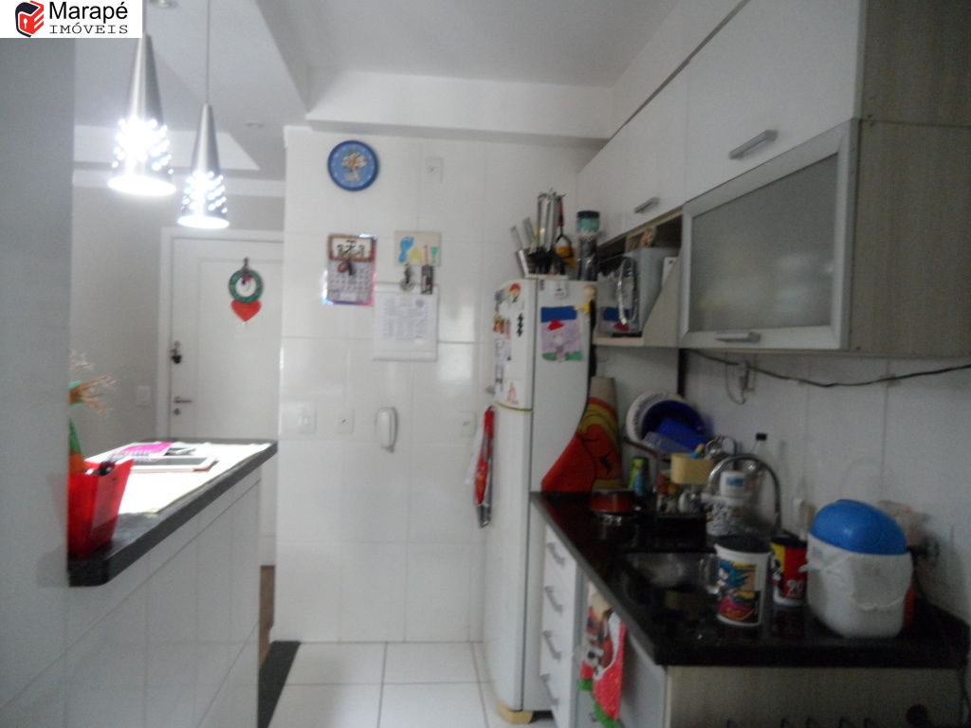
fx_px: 673
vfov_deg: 56.8
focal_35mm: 24
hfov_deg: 71.6
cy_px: 364
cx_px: 486
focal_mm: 4.1
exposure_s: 1/30
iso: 320
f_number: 2.9
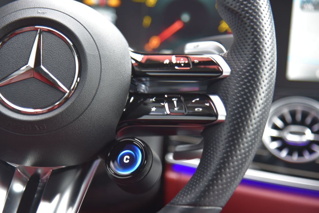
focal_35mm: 120
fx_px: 1064
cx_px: 160
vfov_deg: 11.4
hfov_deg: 17.1
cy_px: 106
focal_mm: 120
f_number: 4
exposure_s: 1/13
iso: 500
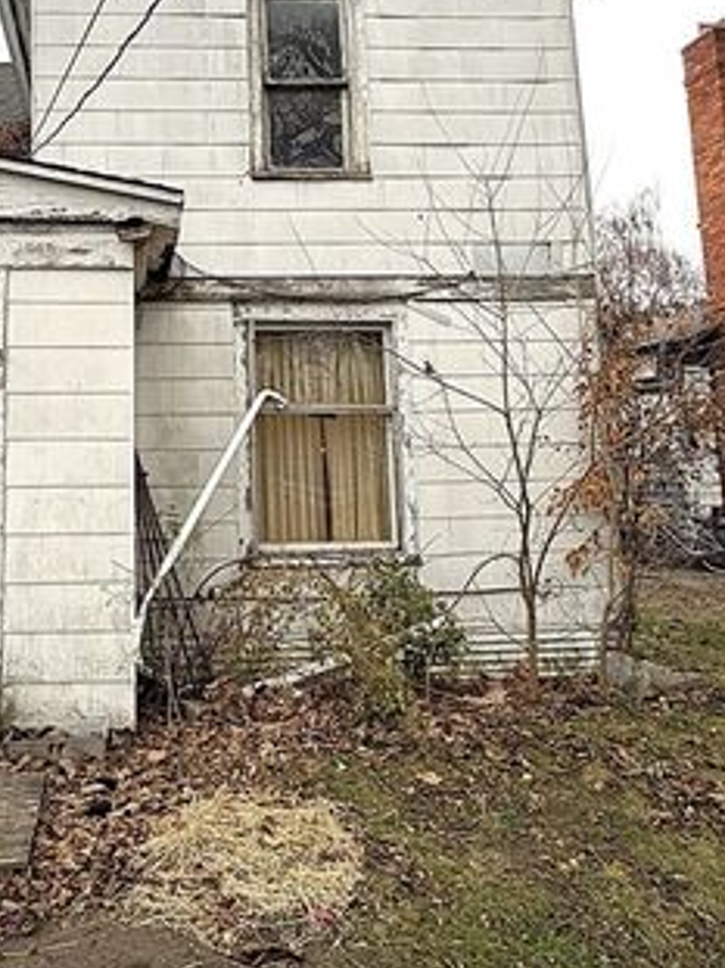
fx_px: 838
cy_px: 372
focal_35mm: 30
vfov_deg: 59.3
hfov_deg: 44.9
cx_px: 165
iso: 32
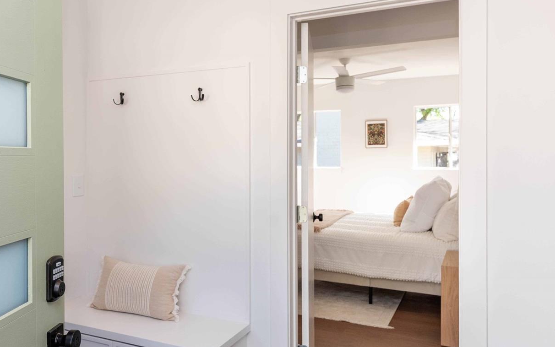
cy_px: 190
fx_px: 469
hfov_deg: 60.5
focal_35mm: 31
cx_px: 213
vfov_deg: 40.6
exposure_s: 1/125
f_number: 5.6
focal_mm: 18
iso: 160
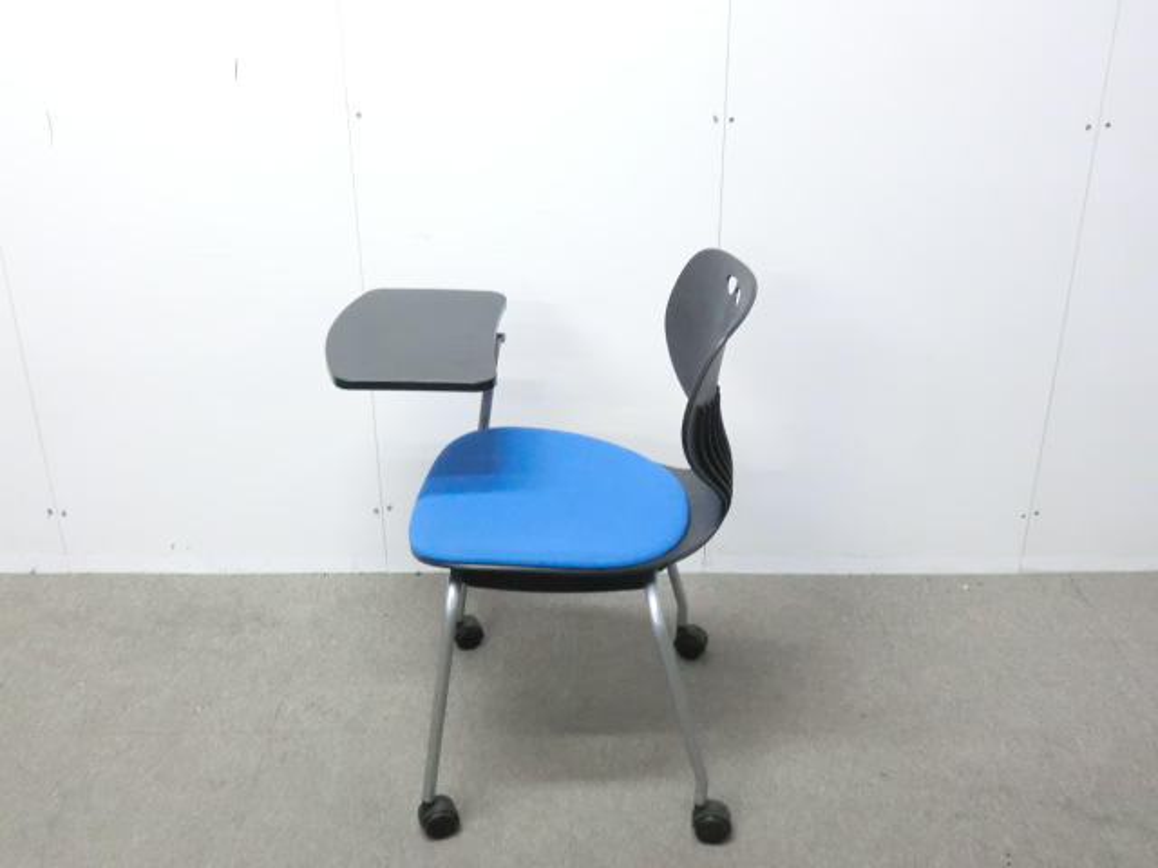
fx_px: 1271
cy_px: 434
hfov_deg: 49.0
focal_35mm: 38
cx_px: 579
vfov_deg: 37.7
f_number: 3.9
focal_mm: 6.9
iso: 800
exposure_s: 1/30
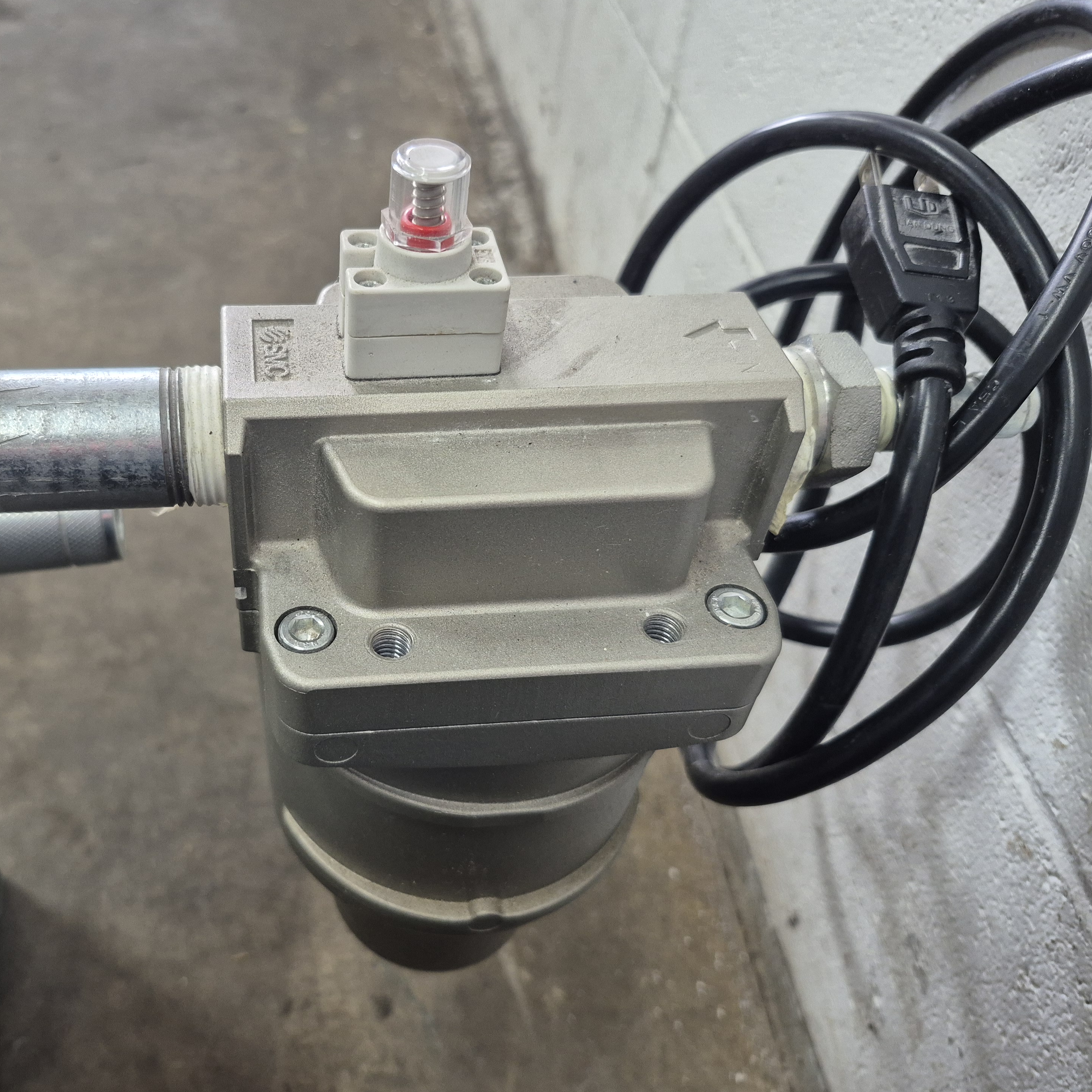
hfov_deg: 56.3
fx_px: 999
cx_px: 381
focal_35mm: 28
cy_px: 529
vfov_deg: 57.3
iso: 250
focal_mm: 5.4
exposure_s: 1/120
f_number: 1.8
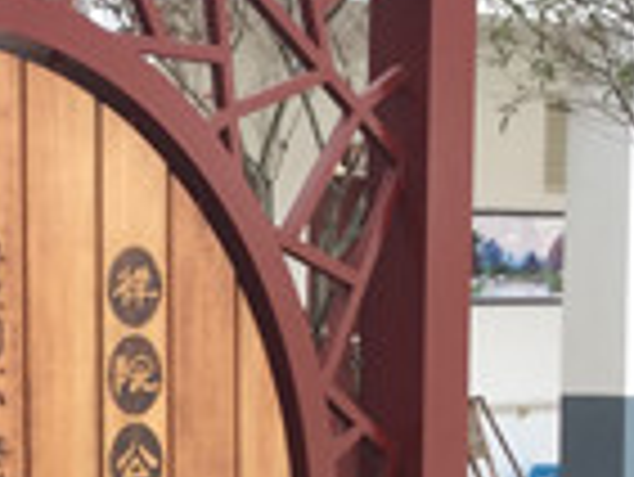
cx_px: -90
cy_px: 601
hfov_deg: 13.5
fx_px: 2621
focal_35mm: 143
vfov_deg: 10.2
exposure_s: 1/149
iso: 25
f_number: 2.4
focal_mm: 3.3
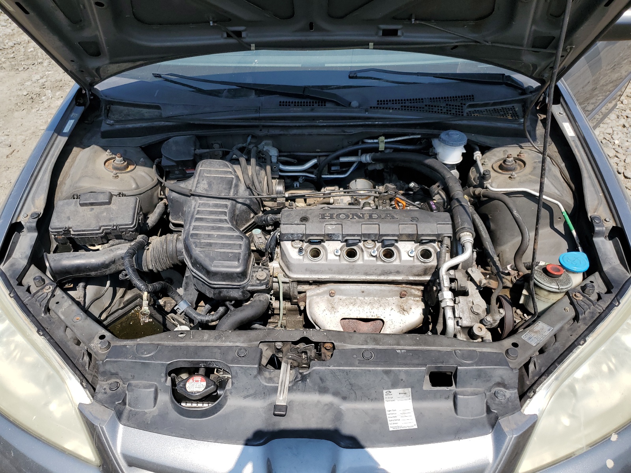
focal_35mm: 26
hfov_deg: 67.3
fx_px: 474
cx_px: 316
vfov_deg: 53.1
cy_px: 236
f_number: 1.5
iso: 50
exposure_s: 1/2500
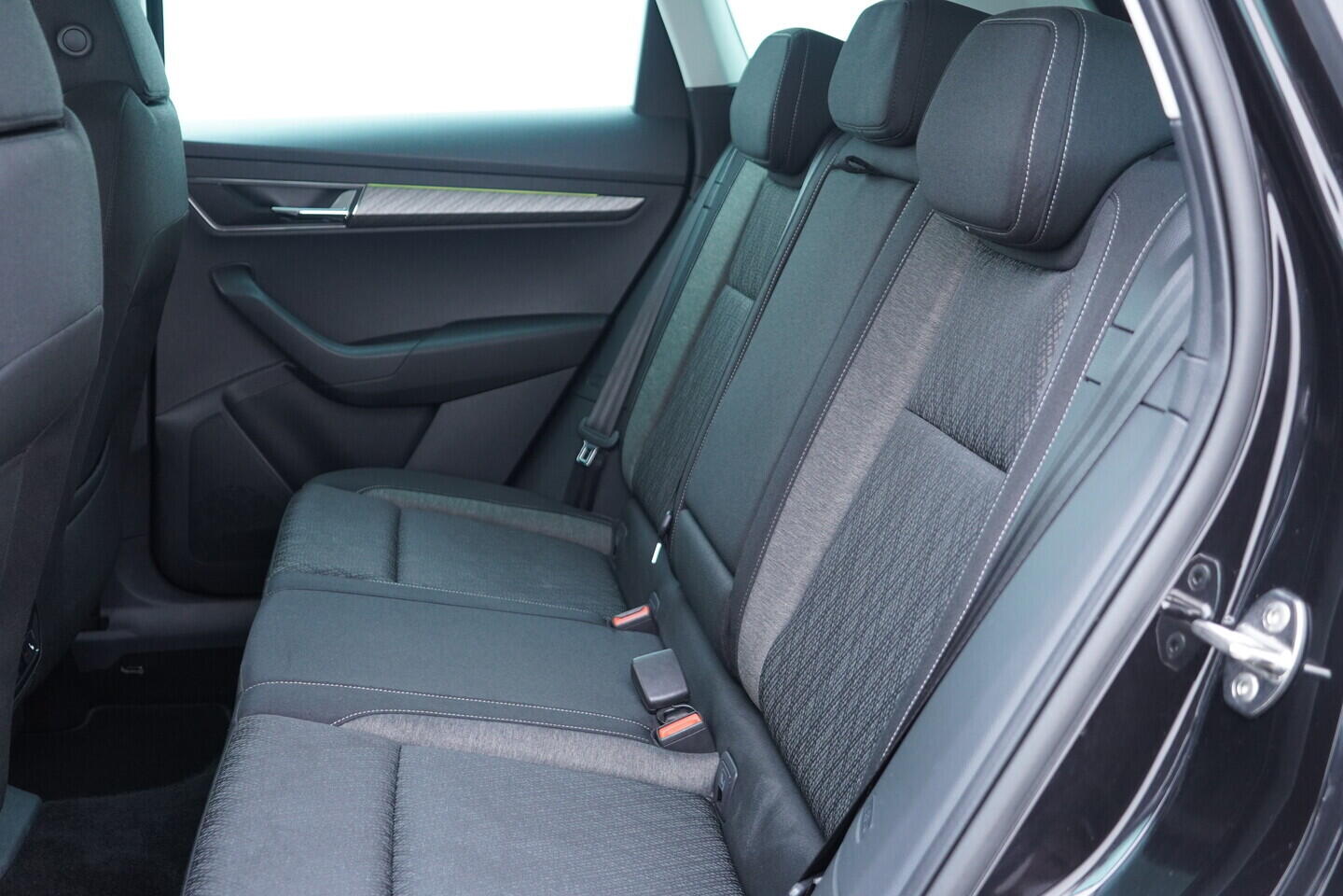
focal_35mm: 36
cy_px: 448
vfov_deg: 36.9
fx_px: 1343
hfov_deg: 53.1
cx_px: 672
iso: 800
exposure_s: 1/40
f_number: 2.8
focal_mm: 24
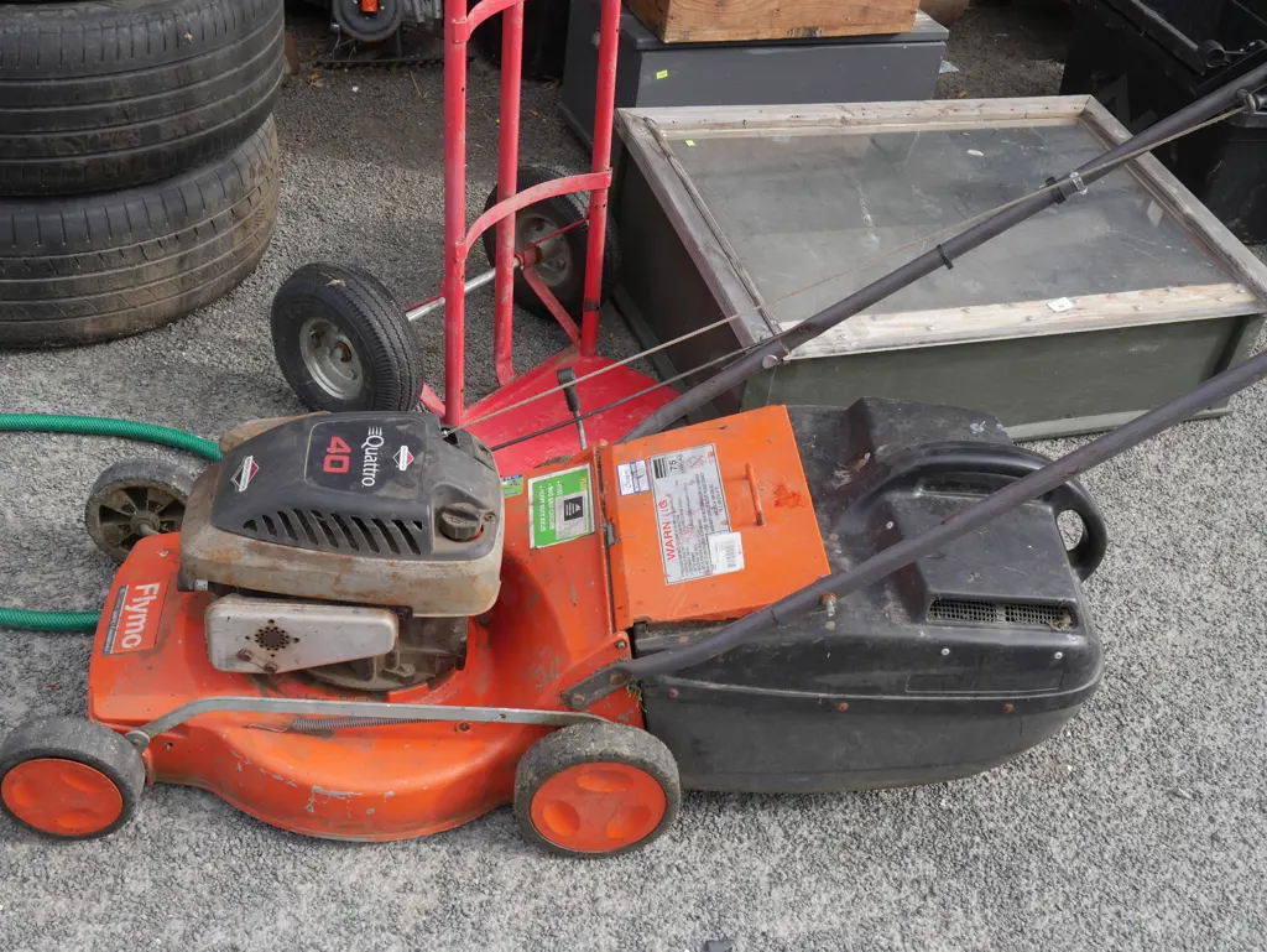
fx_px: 1538
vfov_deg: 34.4
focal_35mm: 42
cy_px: 476
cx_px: 634
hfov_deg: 44.8
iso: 200
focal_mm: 21
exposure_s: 1/250
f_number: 7.1
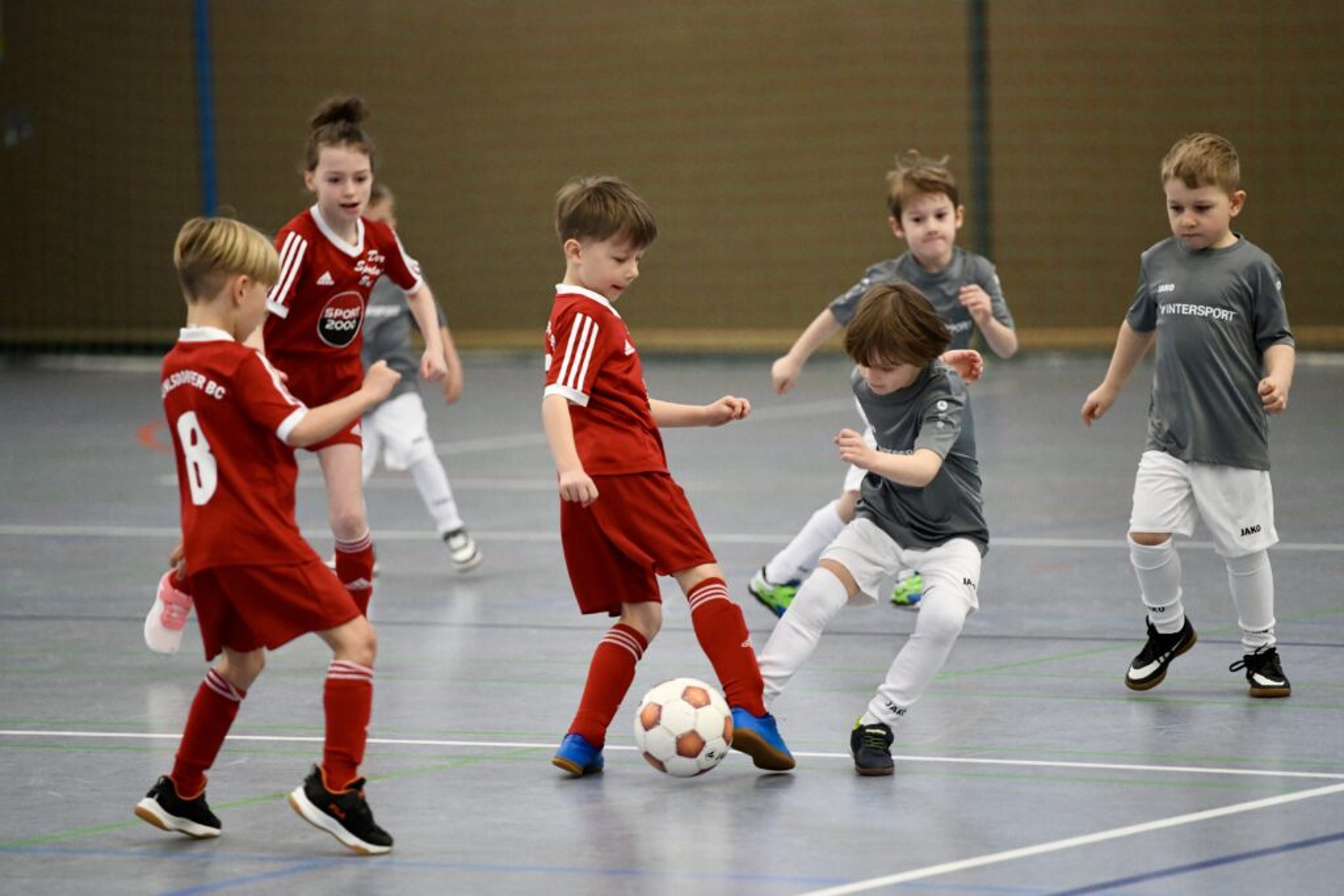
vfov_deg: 7.6
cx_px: 672
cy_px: 448
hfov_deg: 11.4
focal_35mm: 180
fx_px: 6720
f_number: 2.8
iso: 8000
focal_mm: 180
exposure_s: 1/1250
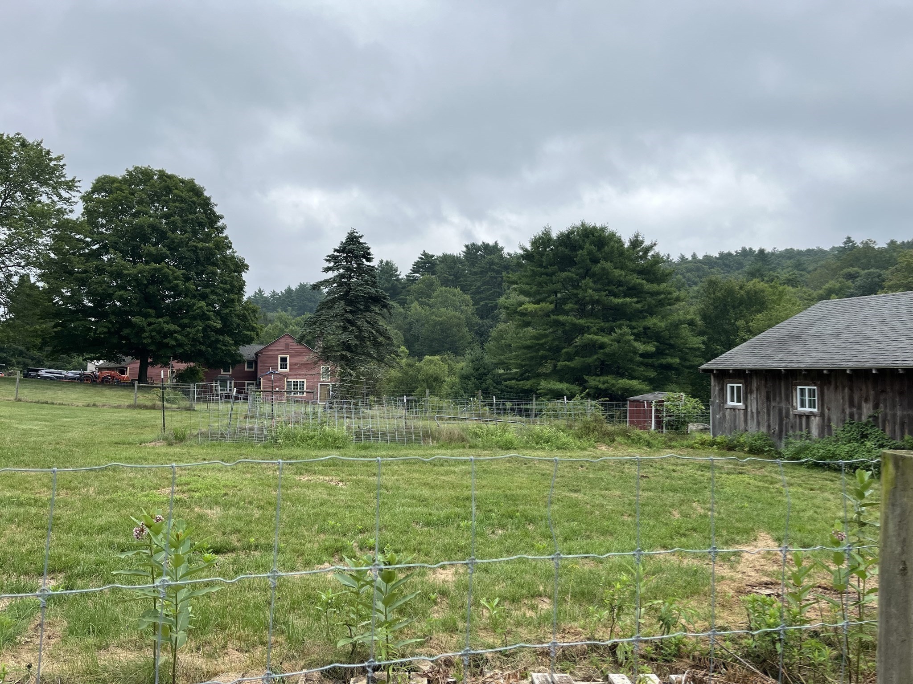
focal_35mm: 26
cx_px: 456
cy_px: 342
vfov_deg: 53.1
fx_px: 686
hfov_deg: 67.3
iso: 50
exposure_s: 1/1140
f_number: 1.6
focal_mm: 5.1
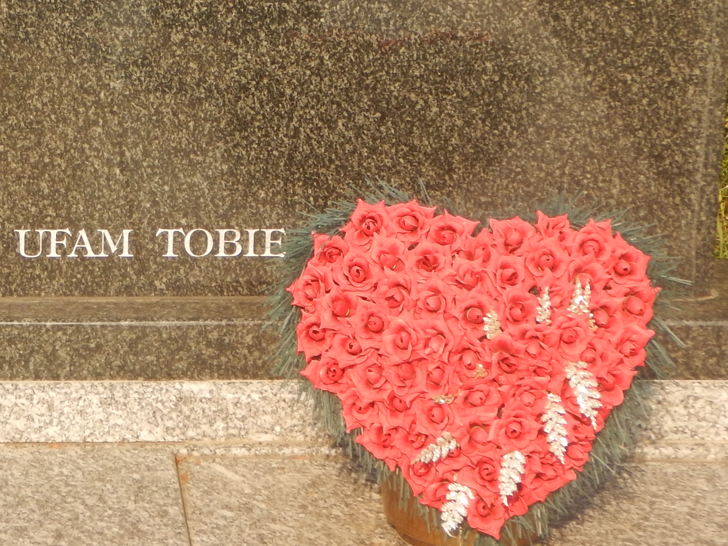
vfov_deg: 11.0
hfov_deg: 14.6
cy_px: -34
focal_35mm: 133
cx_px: 24
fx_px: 2797
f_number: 4.4
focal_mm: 10.1
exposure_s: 1/500
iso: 125
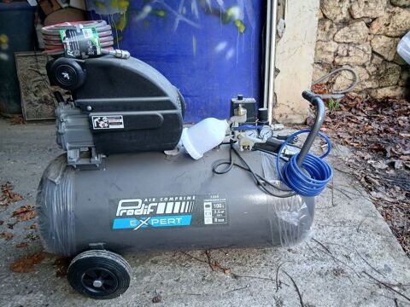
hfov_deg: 67.3
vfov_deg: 53.1
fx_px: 308
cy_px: 154
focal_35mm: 26
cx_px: 205
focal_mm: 3.98
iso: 160
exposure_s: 1/50
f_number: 1.8
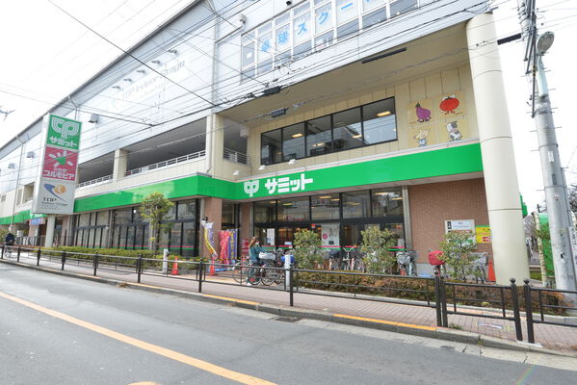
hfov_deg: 86.9
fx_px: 305
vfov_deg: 64.6
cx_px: 288
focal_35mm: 19
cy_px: 192
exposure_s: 1/40
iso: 400
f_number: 16
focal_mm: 19
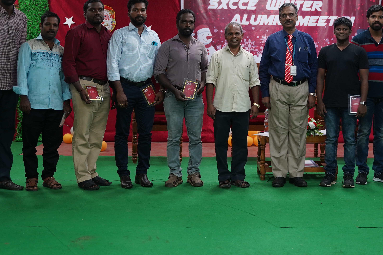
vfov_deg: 23.2
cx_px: 236
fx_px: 617
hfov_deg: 34.3
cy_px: 66
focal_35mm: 58
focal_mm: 31
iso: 800
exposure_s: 1/100
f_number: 2.8
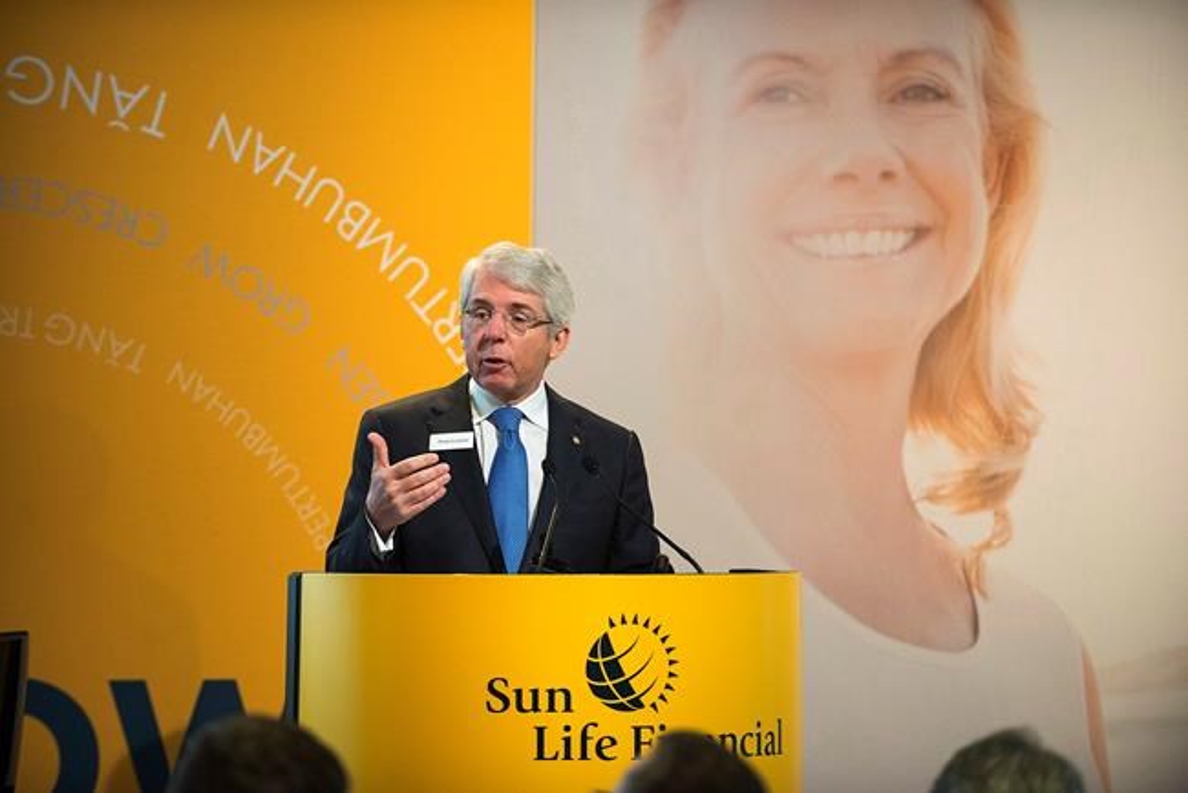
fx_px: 5282
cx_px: 594
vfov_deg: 8.6
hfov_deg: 12.8
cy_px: 396
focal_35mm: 160
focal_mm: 160
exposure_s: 1/200
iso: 2500
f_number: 4
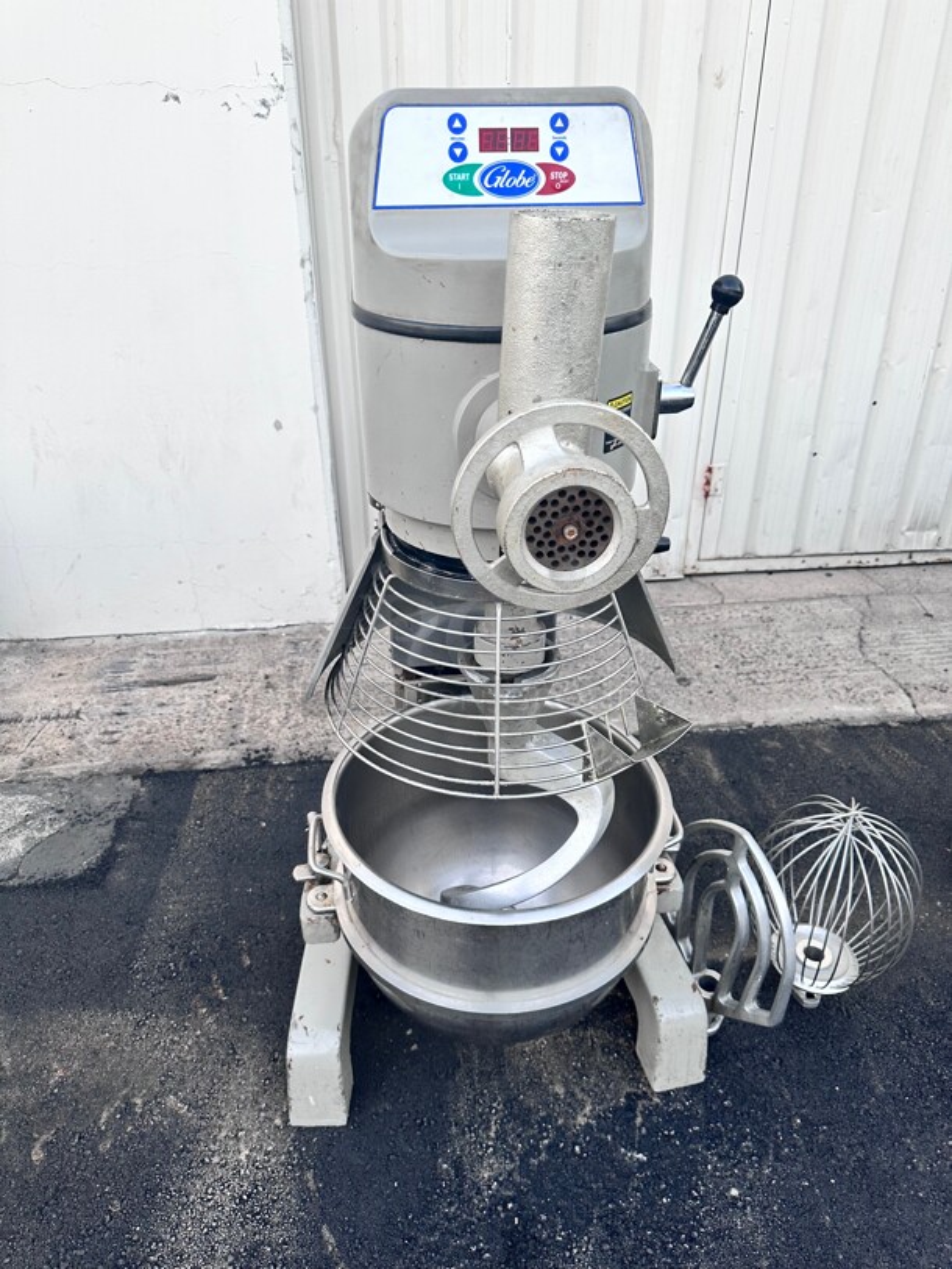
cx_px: 476
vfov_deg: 71.6
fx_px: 880
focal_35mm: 24
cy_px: 634
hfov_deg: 56.8
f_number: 1.78
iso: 125
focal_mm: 6.86
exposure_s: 1/121
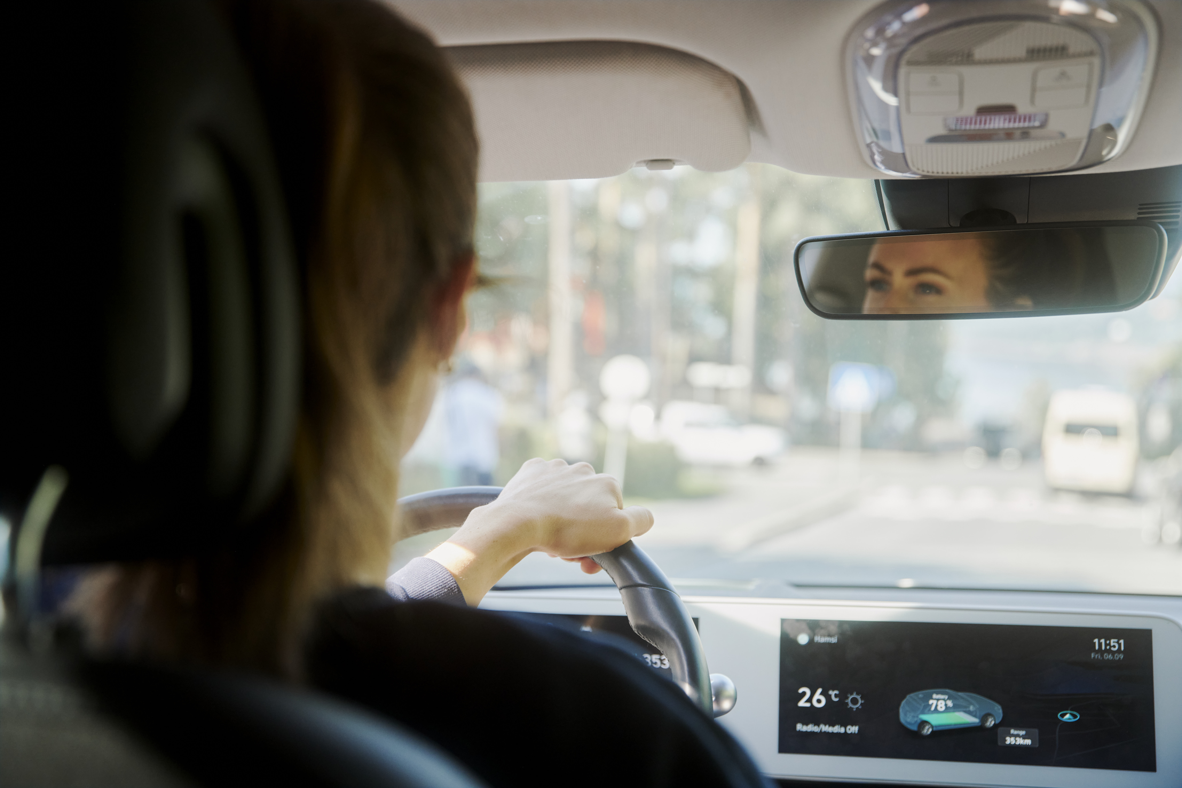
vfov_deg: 24.2
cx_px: 591
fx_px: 1839
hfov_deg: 35.6
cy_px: 394
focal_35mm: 56
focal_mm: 56
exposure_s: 1/500
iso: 640
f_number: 3.2
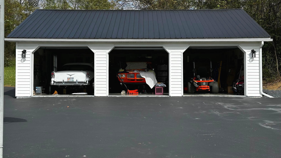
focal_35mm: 53
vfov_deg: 22.6
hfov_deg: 39.2
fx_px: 395
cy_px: 63
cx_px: 139
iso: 64
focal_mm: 6.86
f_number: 1.78
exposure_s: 1/2160
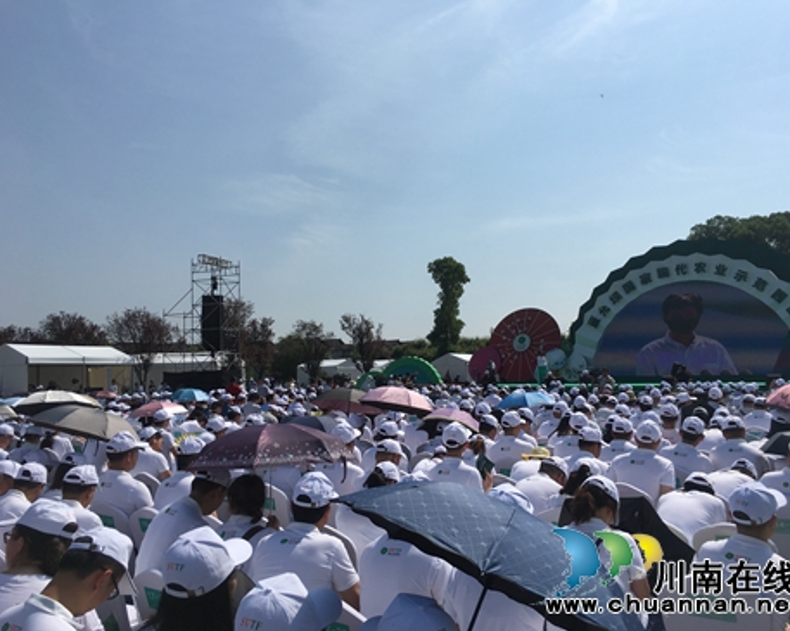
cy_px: 322
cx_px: 424
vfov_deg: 47.1
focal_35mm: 31
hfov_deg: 57.2
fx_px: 724
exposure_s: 1/3497
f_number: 2.2
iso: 25
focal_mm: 4.15
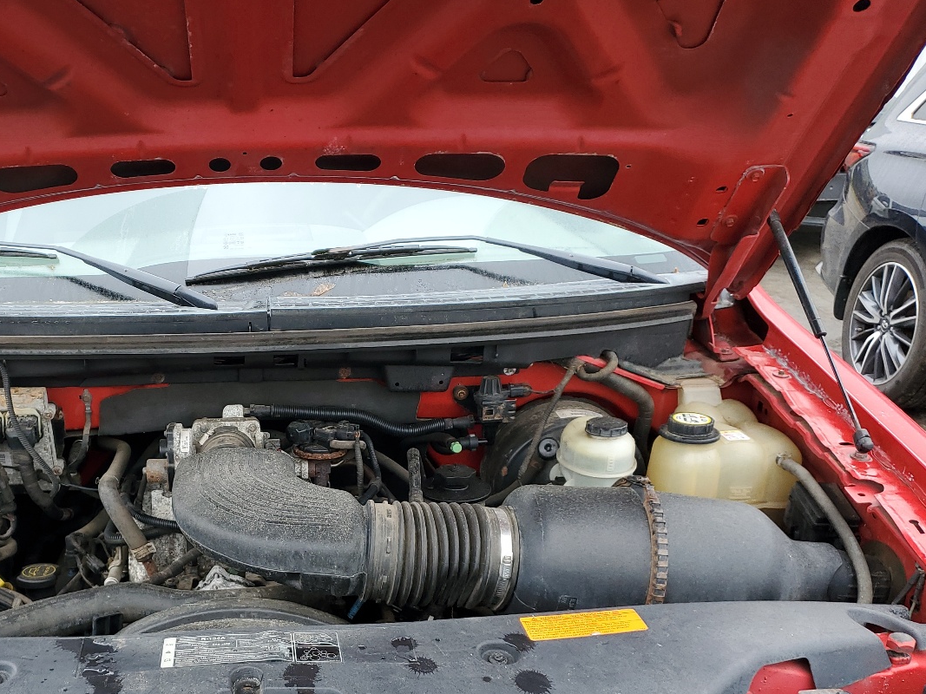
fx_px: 1043
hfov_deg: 46.3
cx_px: 238
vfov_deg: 36.4
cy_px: 472
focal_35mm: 39
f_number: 1.5
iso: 50
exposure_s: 1/125
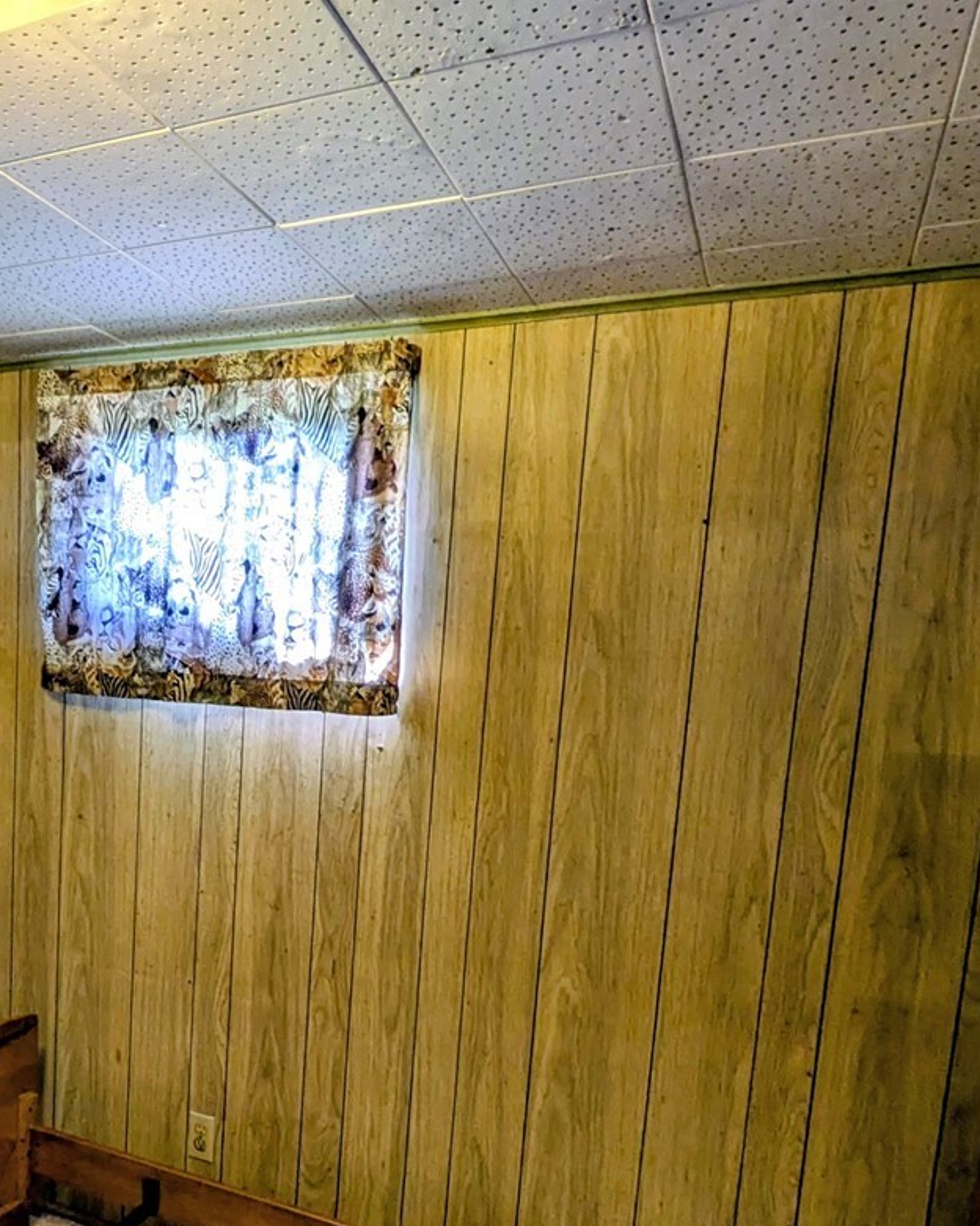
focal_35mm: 28
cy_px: 791
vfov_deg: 61.1
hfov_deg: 50.3
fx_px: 1016
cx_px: 305
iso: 109
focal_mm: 1.83
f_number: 2.2
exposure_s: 1/30
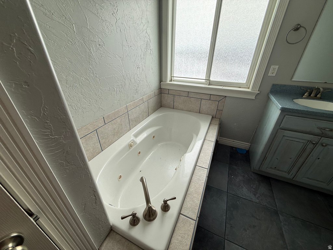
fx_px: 135
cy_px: 125
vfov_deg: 85.7
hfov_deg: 102.1
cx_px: 166
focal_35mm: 14
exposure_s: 1/187
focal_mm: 2.22
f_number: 2.2
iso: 50
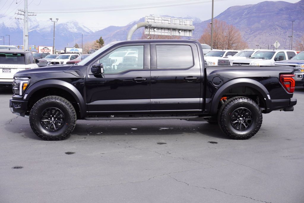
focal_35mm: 46
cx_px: 152
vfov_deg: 29.0
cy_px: 102
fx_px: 393
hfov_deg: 42.3
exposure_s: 1/100
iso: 100
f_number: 8
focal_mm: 31
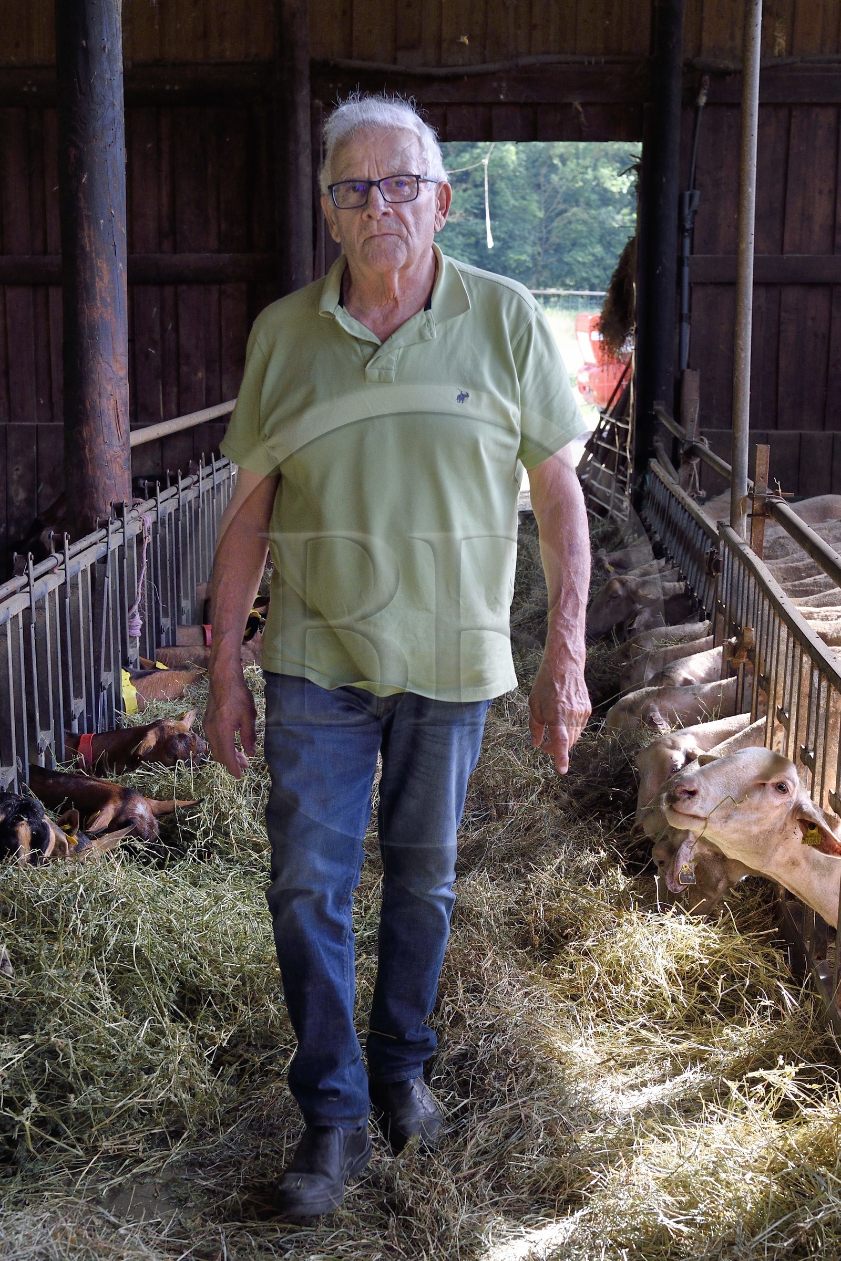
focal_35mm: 50
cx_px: 420
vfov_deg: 39.6
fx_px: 1752
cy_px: 630
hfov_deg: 27.0
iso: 1600
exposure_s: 1/320
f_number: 8
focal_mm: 50
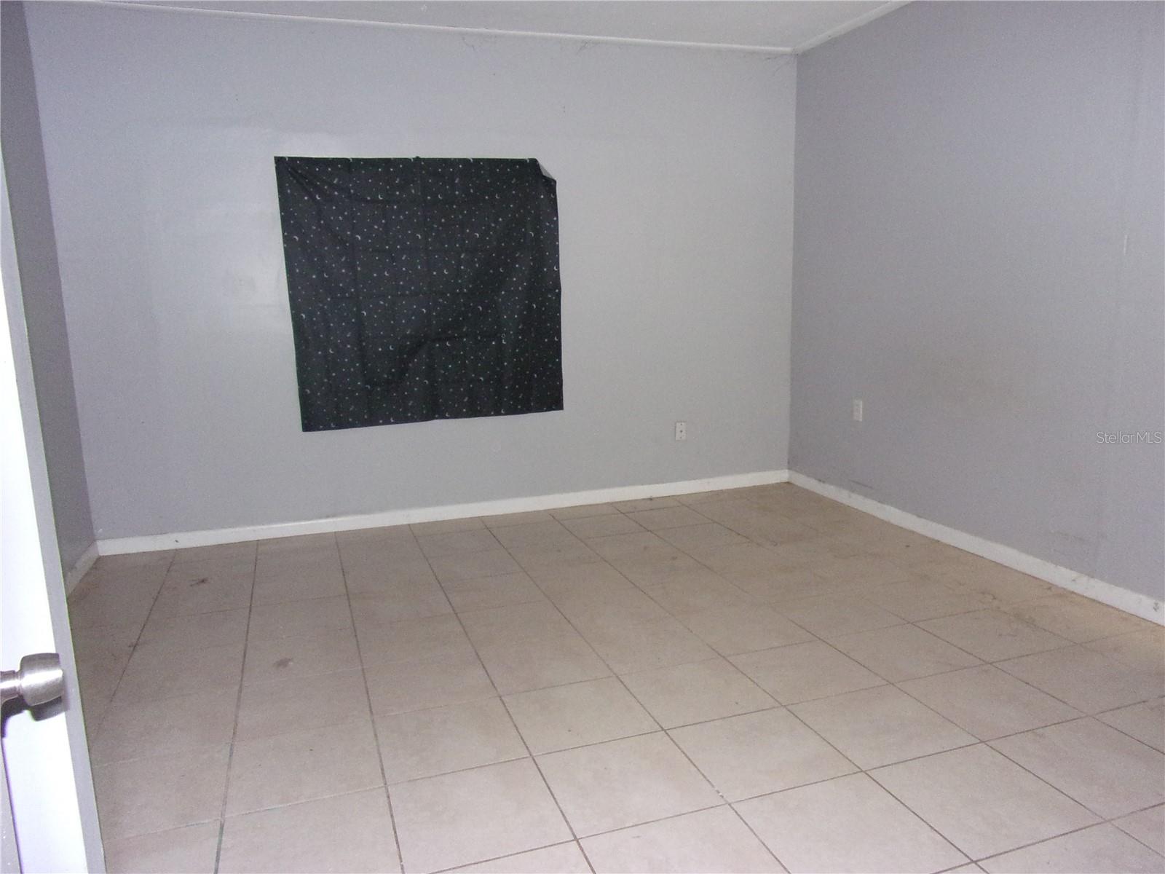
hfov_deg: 71.6
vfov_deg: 56.8
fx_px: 808
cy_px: 437
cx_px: 582
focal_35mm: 24
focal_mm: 4.3
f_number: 3.3
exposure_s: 1/34
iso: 320
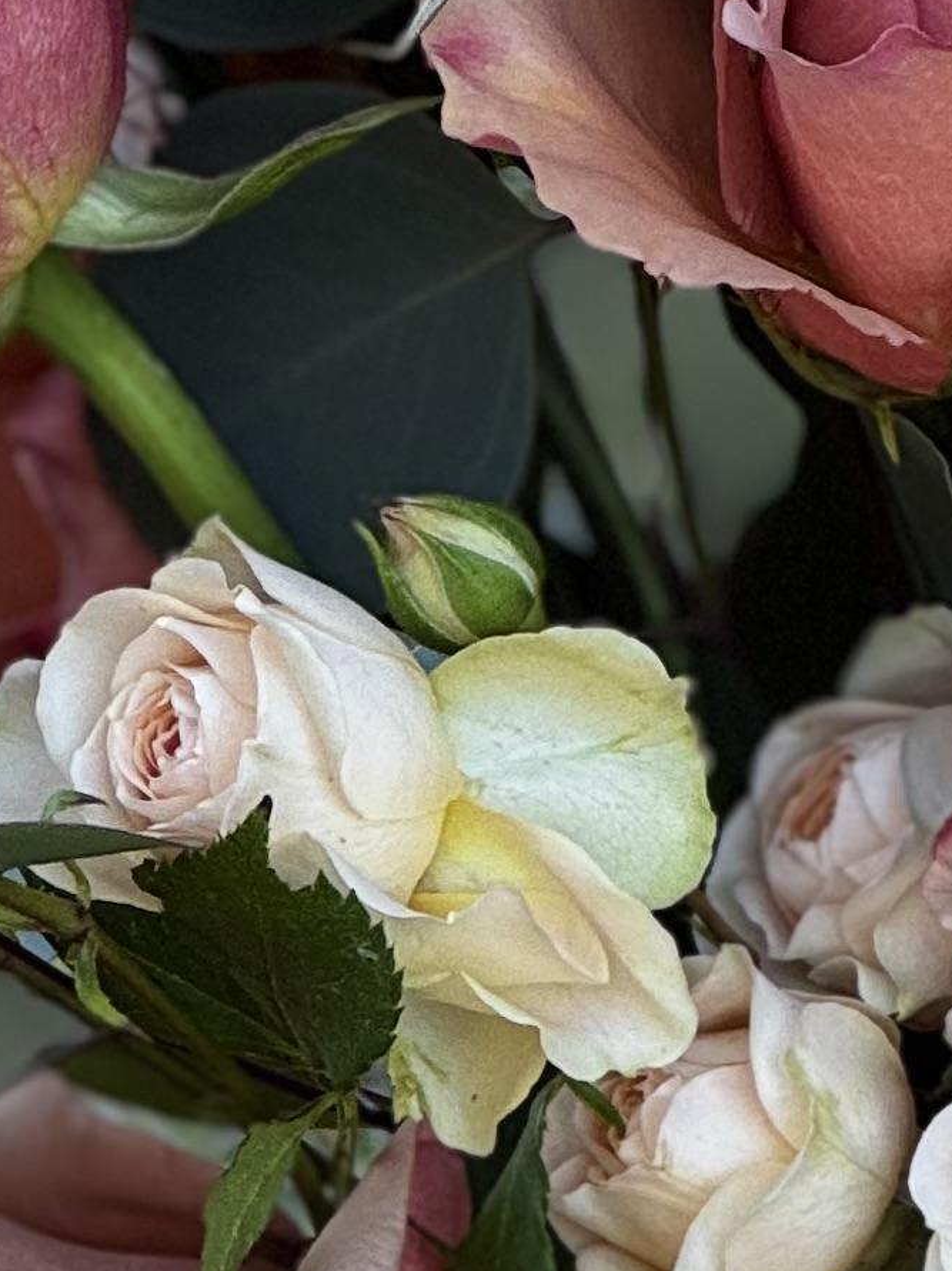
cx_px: 1282
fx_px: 12804
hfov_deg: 4.2
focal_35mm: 349
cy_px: 257
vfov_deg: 5.7
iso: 50
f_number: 2.8
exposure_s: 1/99
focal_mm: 9
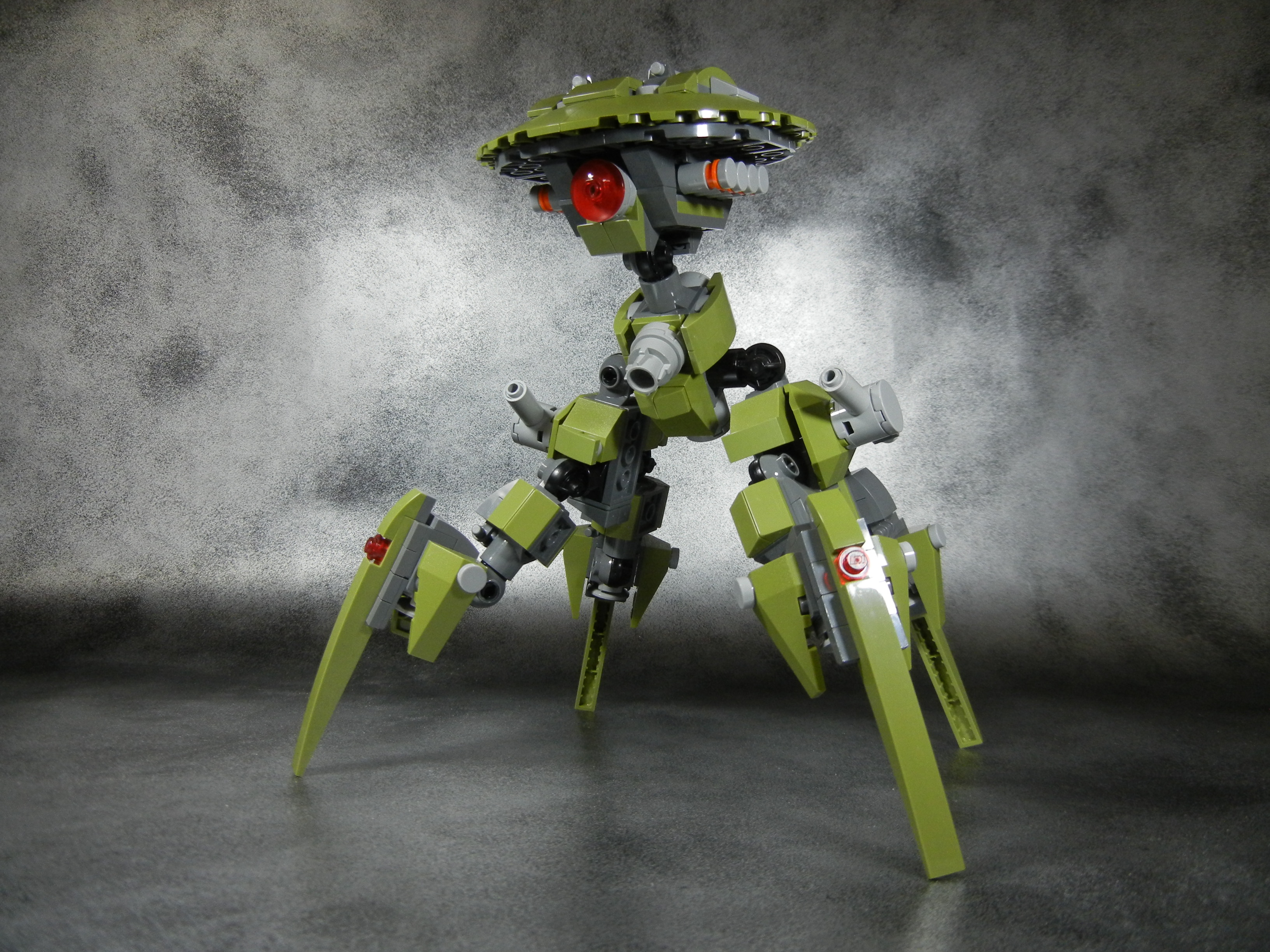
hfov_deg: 60.0
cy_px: 476
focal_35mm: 30
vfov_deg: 46.8
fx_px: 1101
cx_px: 635
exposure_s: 1/83.5
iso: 400
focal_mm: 5.4
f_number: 3.5
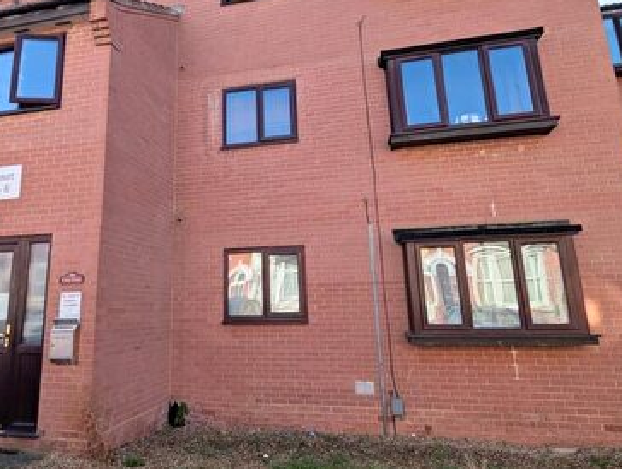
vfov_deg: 58.8
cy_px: 203
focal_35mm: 23
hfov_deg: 73.2
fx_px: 414
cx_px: 254
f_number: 1.7
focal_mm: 2.02
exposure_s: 1/2342
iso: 53
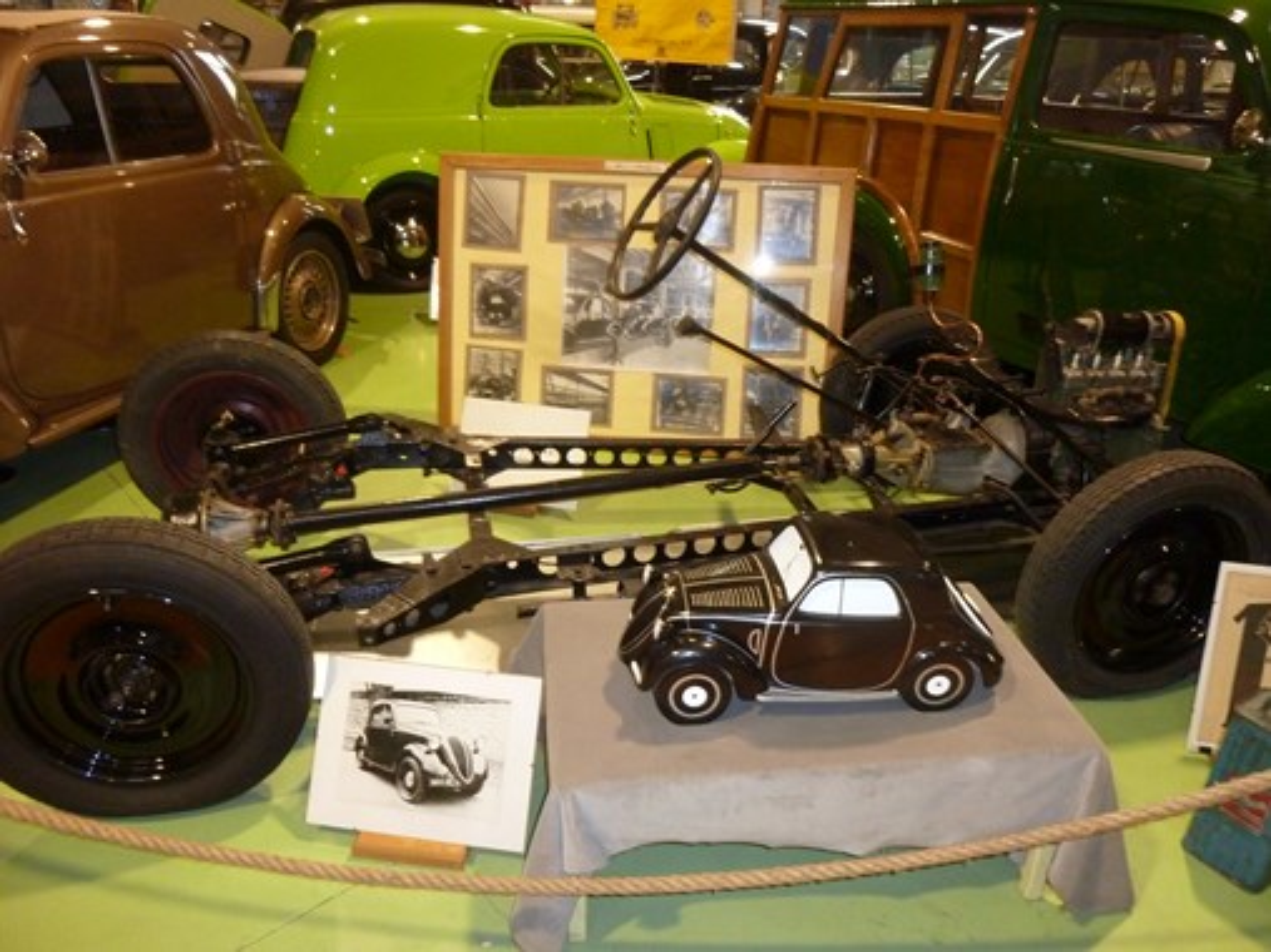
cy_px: 476
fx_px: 918
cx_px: 636
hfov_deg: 69.4
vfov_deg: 54.9
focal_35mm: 25
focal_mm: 4.5
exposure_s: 1/30
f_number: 3.3
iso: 320
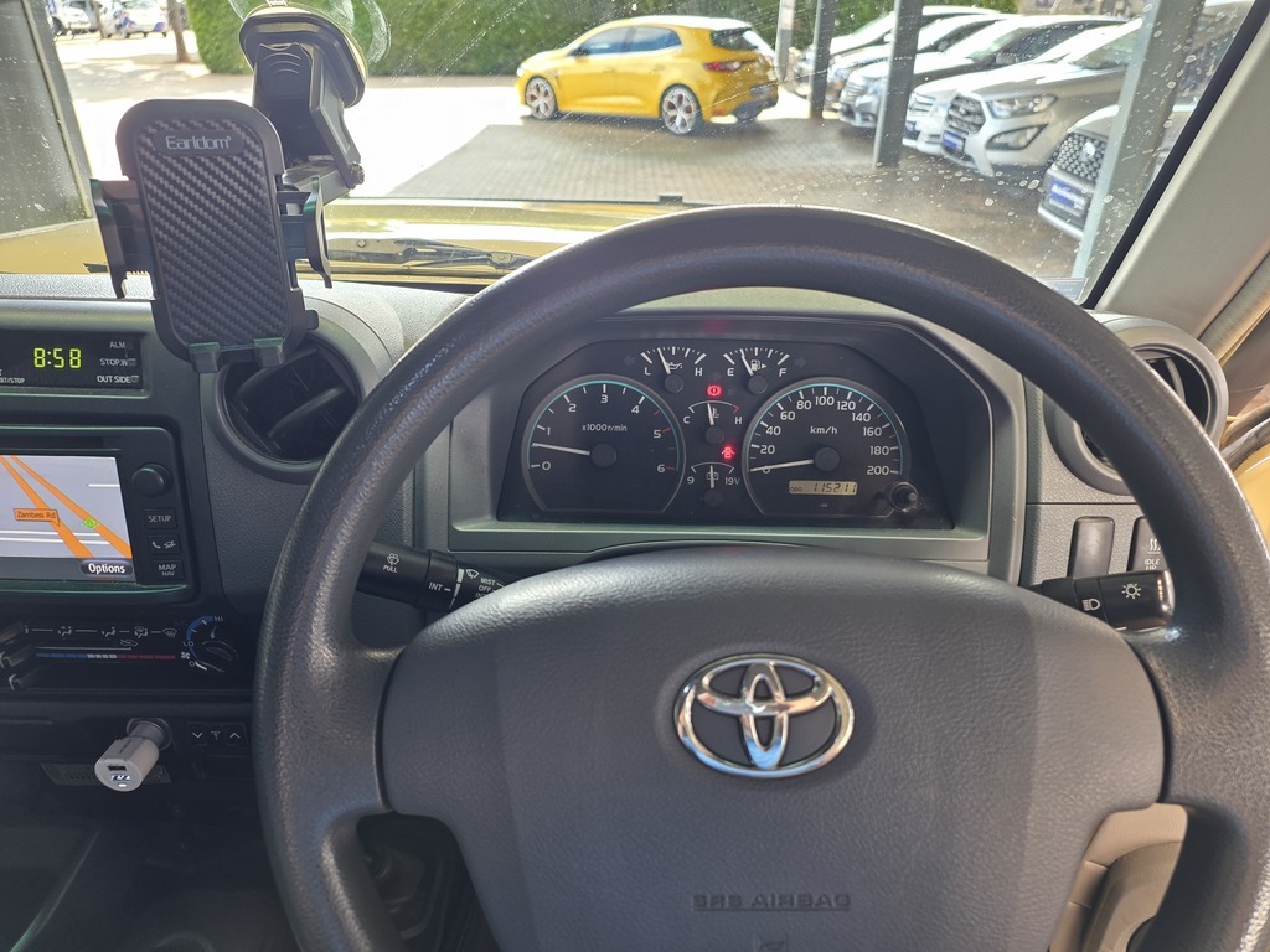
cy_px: 476
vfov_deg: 58.9
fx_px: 844
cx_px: 635
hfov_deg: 73.9
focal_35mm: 23
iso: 80
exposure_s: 1/50
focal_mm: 6.25
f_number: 1.7
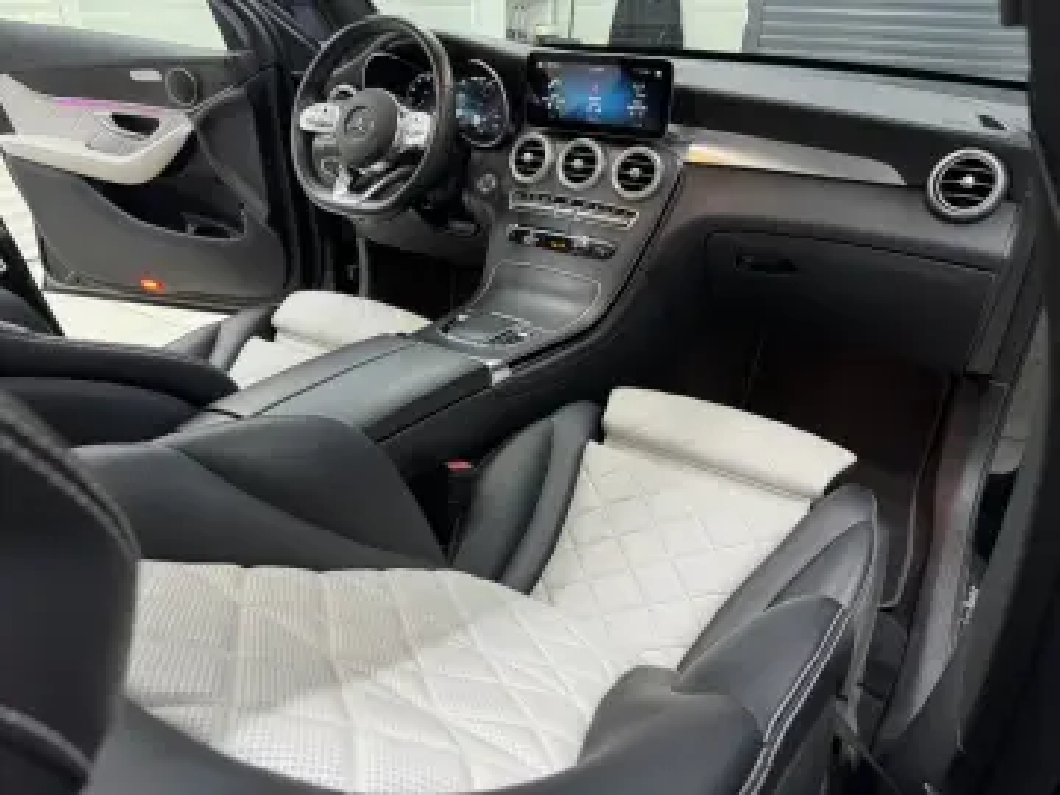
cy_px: 398
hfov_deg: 71.6
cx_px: 530
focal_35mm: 24
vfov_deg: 56.8
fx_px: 735
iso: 400
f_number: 1.78
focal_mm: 6.76
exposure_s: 1/51
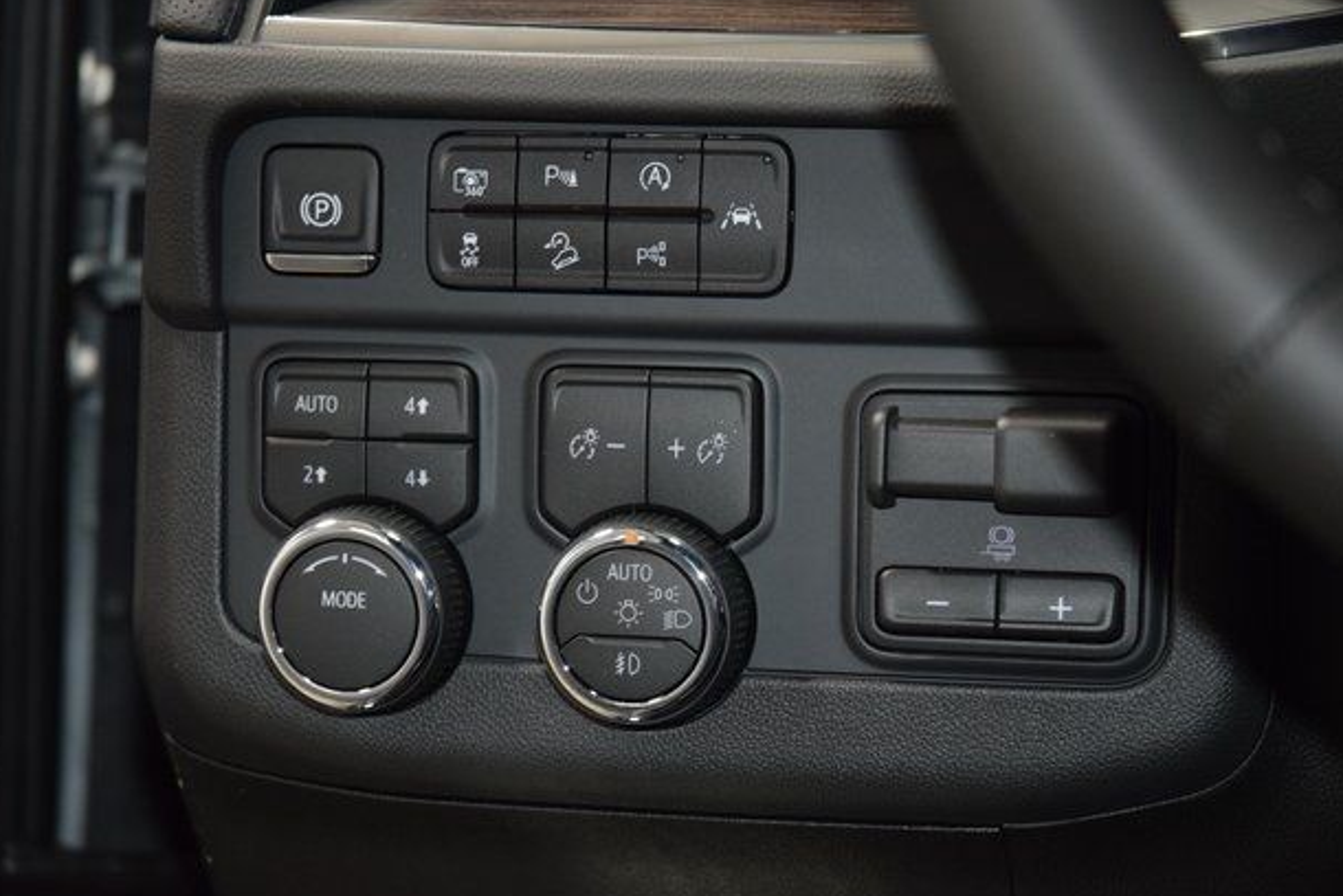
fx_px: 4105
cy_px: 449
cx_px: 653
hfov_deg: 18.6
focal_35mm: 110
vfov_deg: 12.5
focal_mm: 70
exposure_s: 1/50
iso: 2000
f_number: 4.5
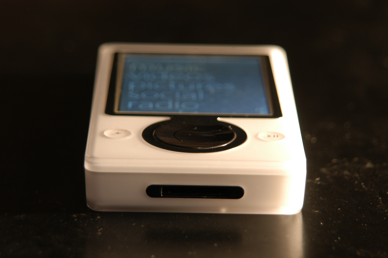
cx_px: 194
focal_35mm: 180
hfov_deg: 11.4
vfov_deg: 7.6
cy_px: 129
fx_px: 1938
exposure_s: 1/2.5
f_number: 5.6
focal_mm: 120
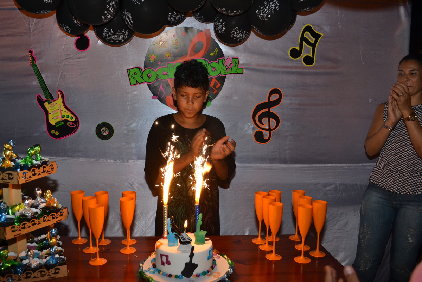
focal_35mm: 33
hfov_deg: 57.2
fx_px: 387
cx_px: 211
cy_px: 141
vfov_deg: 40.0
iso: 400
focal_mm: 22
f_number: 5
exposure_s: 1/100
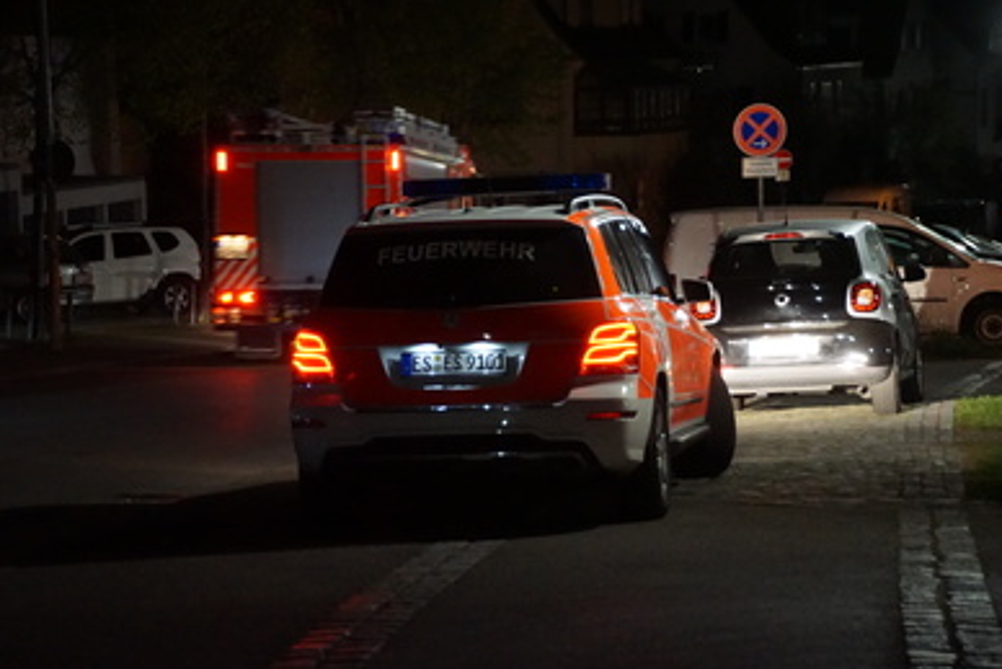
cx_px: 496
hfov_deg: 14.8
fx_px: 3870
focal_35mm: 139
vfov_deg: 9.9
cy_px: 332
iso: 6400
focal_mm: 90
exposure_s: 1/15
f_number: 5.6
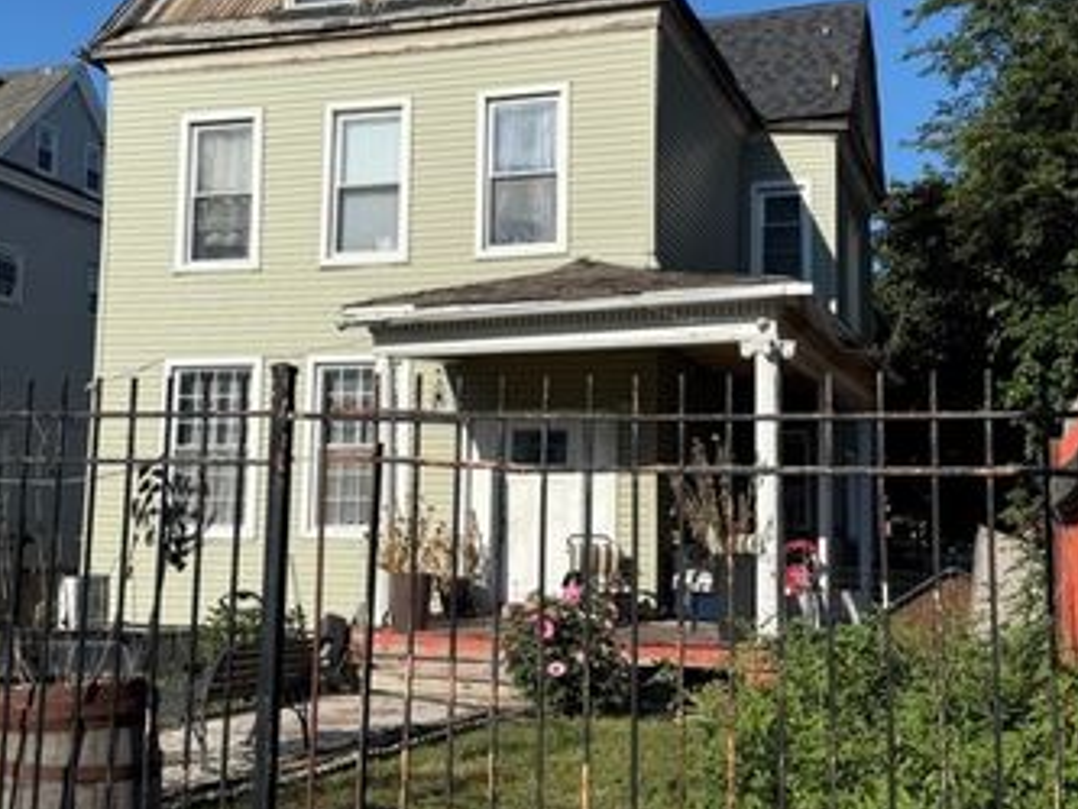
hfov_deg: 51.3
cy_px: 351
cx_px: 508
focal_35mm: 36
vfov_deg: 39.6
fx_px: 1122
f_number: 1.78
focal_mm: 6.76
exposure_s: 1/5714
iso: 80
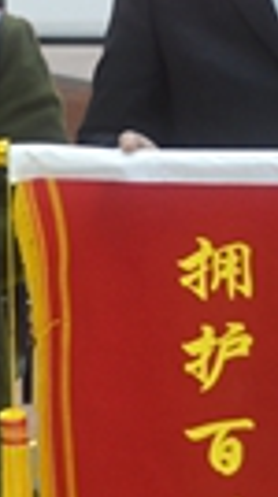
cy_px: 154
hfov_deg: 6.8
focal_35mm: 176
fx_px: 2315
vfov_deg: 12.2
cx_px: -107
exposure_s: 1/15
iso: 800
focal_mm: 30
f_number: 4.5
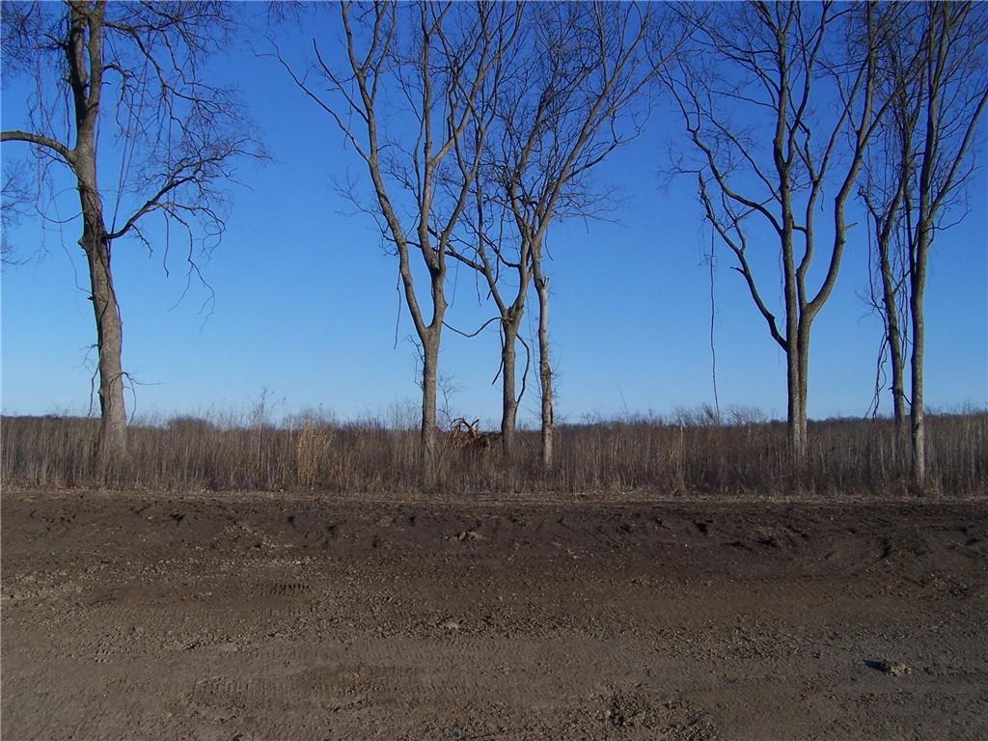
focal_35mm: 38
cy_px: 370
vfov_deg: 37.7
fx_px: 1085
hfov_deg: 49.0
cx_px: 494
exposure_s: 1/500
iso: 80
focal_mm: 6.3
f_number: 5.6
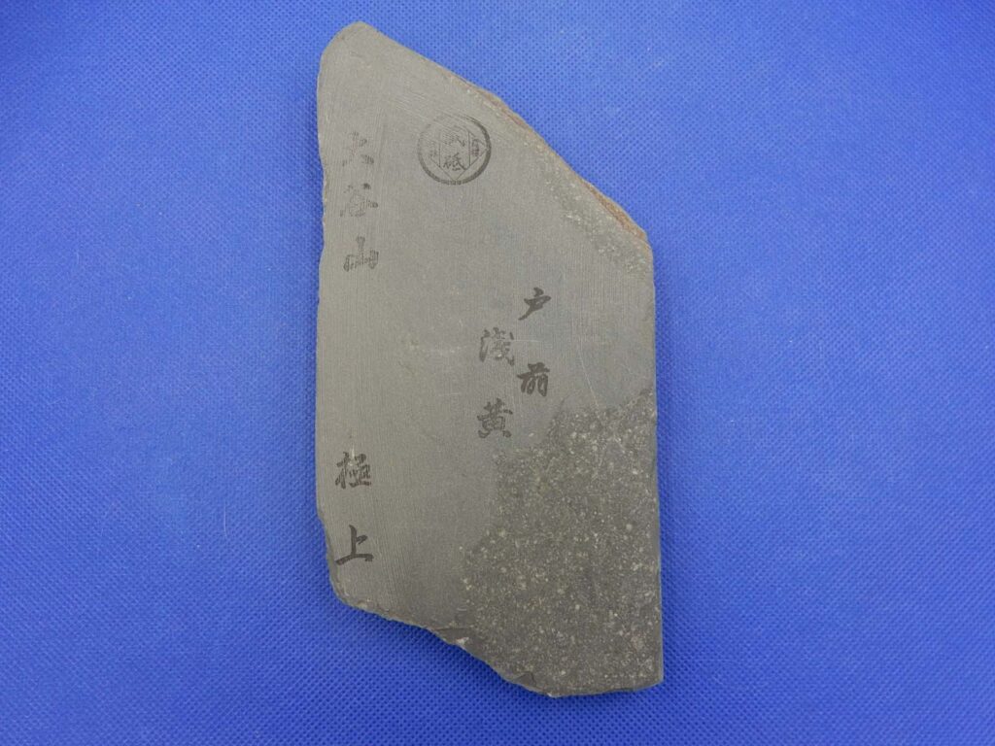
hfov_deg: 69.4
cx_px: 498
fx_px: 719
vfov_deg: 54.9
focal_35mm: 25
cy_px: 373
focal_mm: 4.5
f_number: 3.7
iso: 125
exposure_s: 1/60
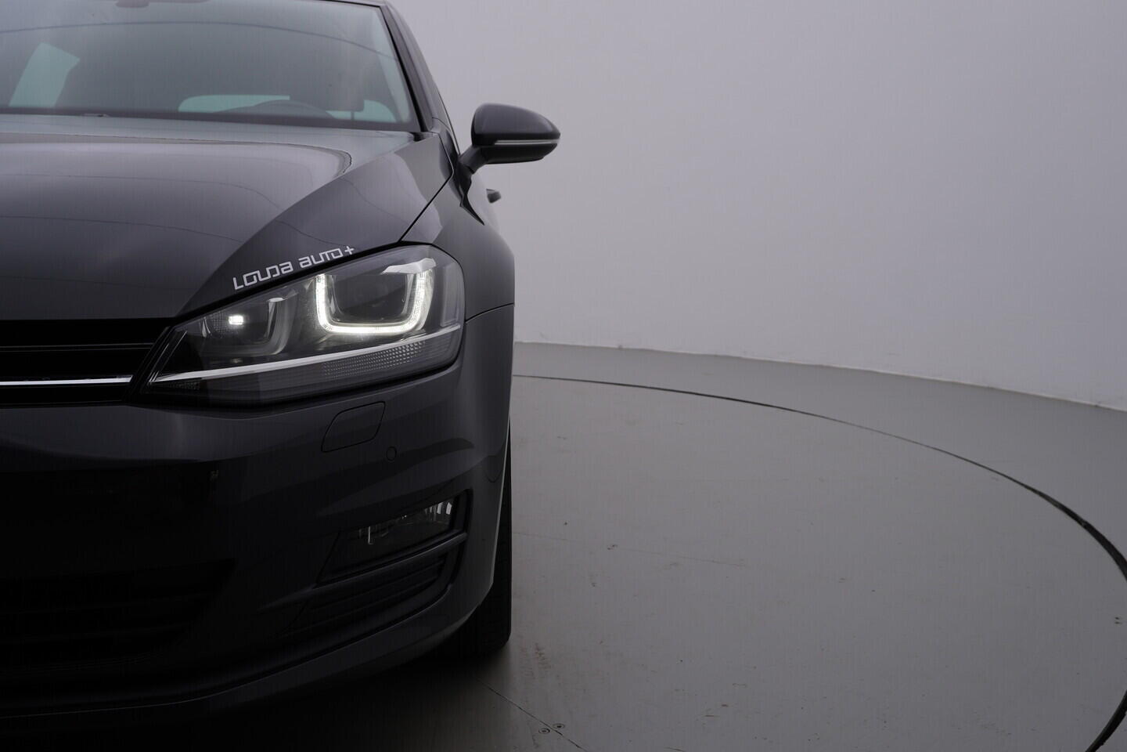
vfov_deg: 36.9
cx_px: 564
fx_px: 1127
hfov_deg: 53.1
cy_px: 376
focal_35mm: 36
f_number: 5.6
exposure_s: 1/125
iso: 125
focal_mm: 24
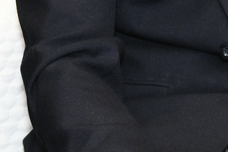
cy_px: -105
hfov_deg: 5.5
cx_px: 47
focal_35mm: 373
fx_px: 2362
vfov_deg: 3.7
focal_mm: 62
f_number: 4.5
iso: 1600
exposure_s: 1/160
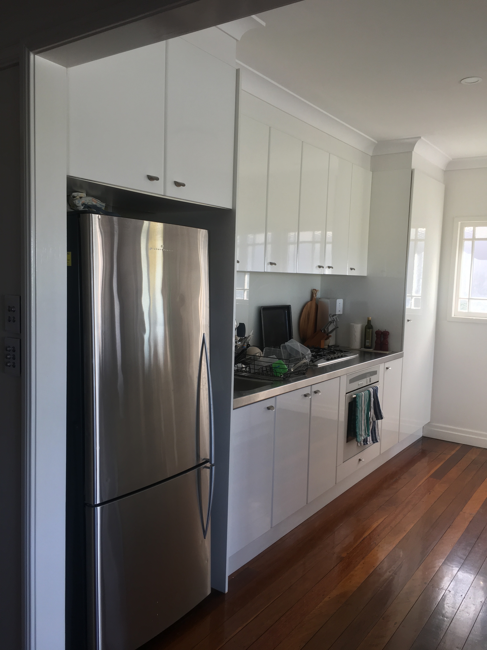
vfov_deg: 61.7
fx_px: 544
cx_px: 244
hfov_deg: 48.2
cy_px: 325
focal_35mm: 29
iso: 32
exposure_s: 1/50
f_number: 2.2
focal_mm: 4.15
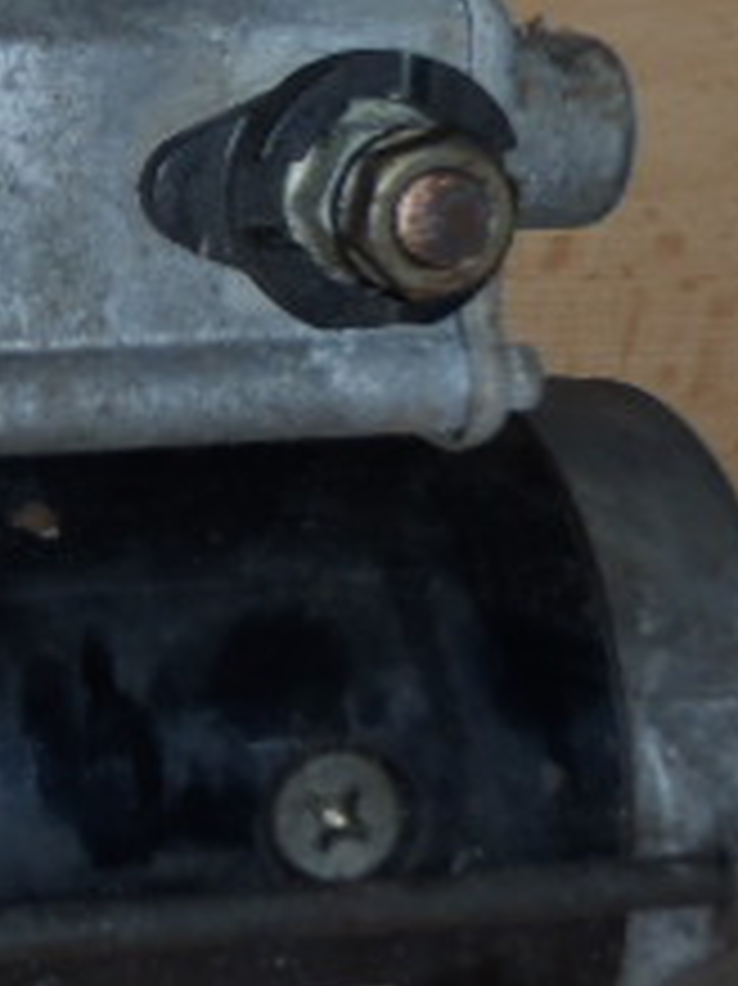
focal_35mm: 111
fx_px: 3158
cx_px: -382
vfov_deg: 17.7
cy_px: 563
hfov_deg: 12.6
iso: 100
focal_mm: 6.83
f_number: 4.6
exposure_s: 1/40
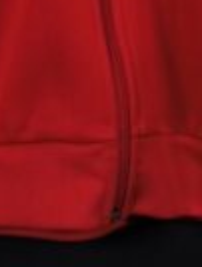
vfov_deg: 13.5
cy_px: -145
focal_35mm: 137
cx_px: 98
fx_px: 1063
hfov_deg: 10.9
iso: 400
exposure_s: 1/160
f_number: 1.6
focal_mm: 6.57
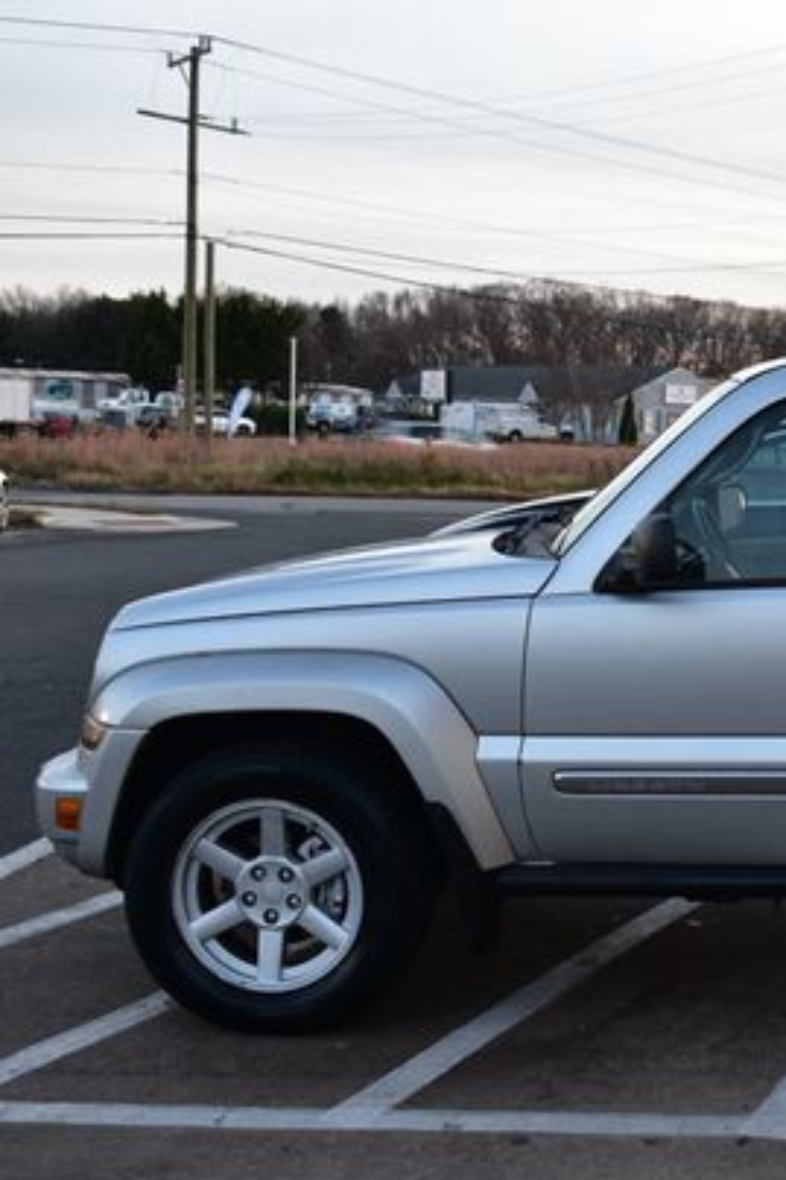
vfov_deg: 35.1
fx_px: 1868
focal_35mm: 57
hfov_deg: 22.3
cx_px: 888
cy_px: 619
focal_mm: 24
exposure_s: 1/25
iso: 400
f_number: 6.3
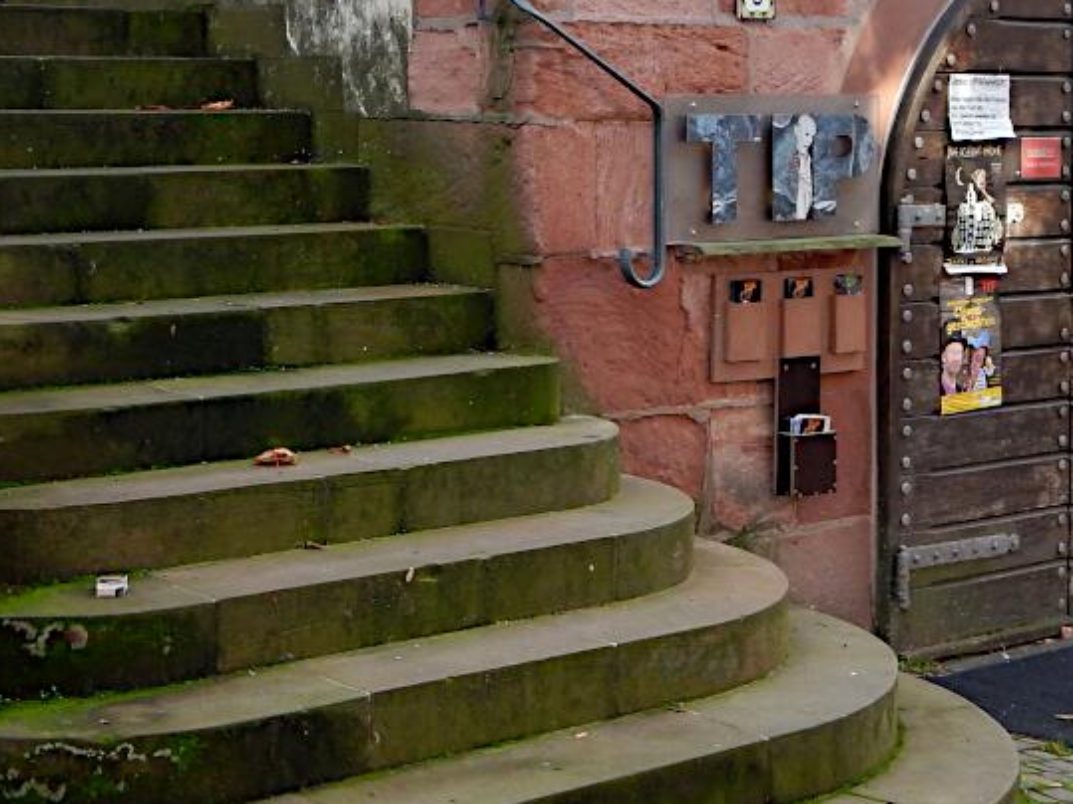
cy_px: 141
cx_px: 422
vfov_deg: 21.0
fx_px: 2138
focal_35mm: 69
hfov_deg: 28.1
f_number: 3.2
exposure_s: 1/125
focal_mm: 5.6
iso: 125
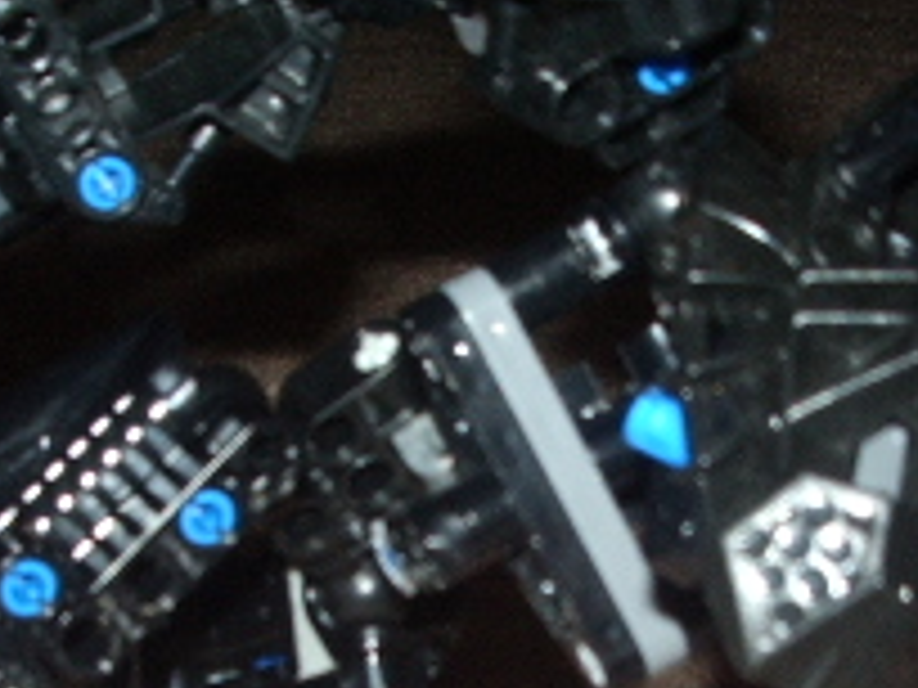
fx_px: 2917
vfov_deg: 13.2
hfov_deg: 17.9
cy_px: 737
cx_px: 432
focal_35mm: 110
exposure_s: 1/40
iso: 100
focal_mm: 5.8
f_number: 4.3
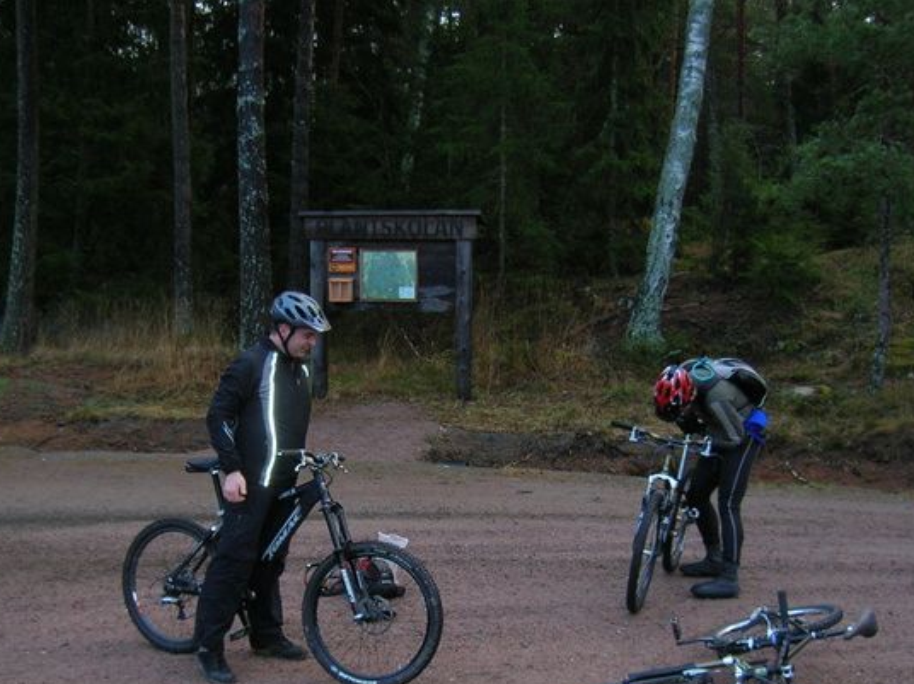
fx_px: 1213
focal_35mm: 46
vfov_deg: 31.2
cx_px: 429
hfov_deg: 41.3
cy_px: 459
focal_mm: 5.7
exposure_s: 1/60.1
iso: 76
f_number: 2.9
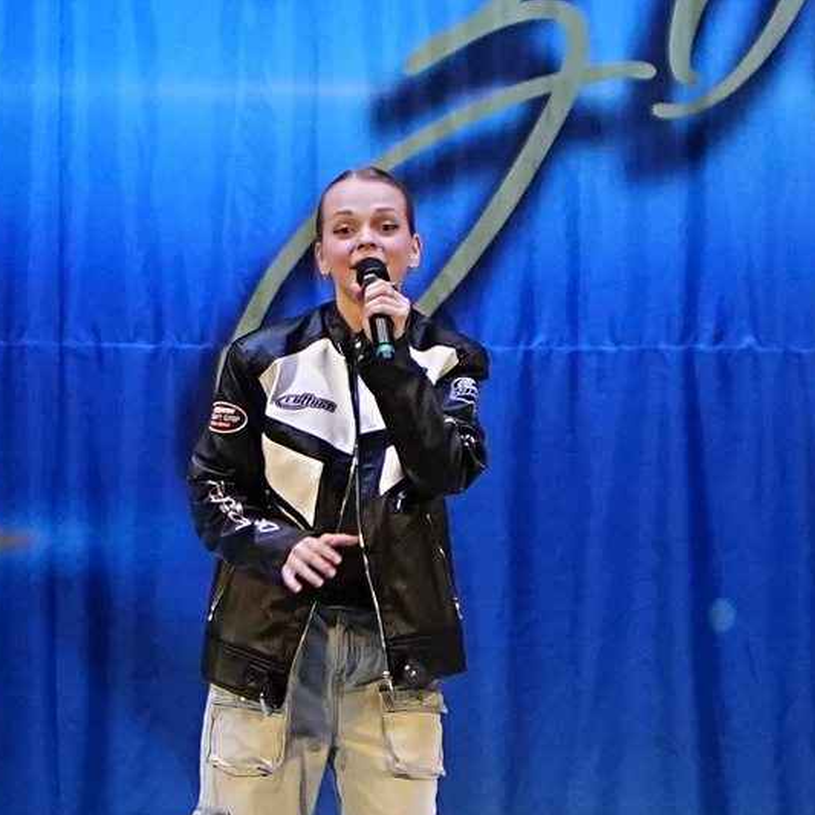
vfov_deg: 4.1
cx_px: 419
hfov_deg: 4.1
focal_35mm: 429
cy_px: -18
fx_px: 11427
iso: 2500
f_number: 2.8
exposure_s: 1/400
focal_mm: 70
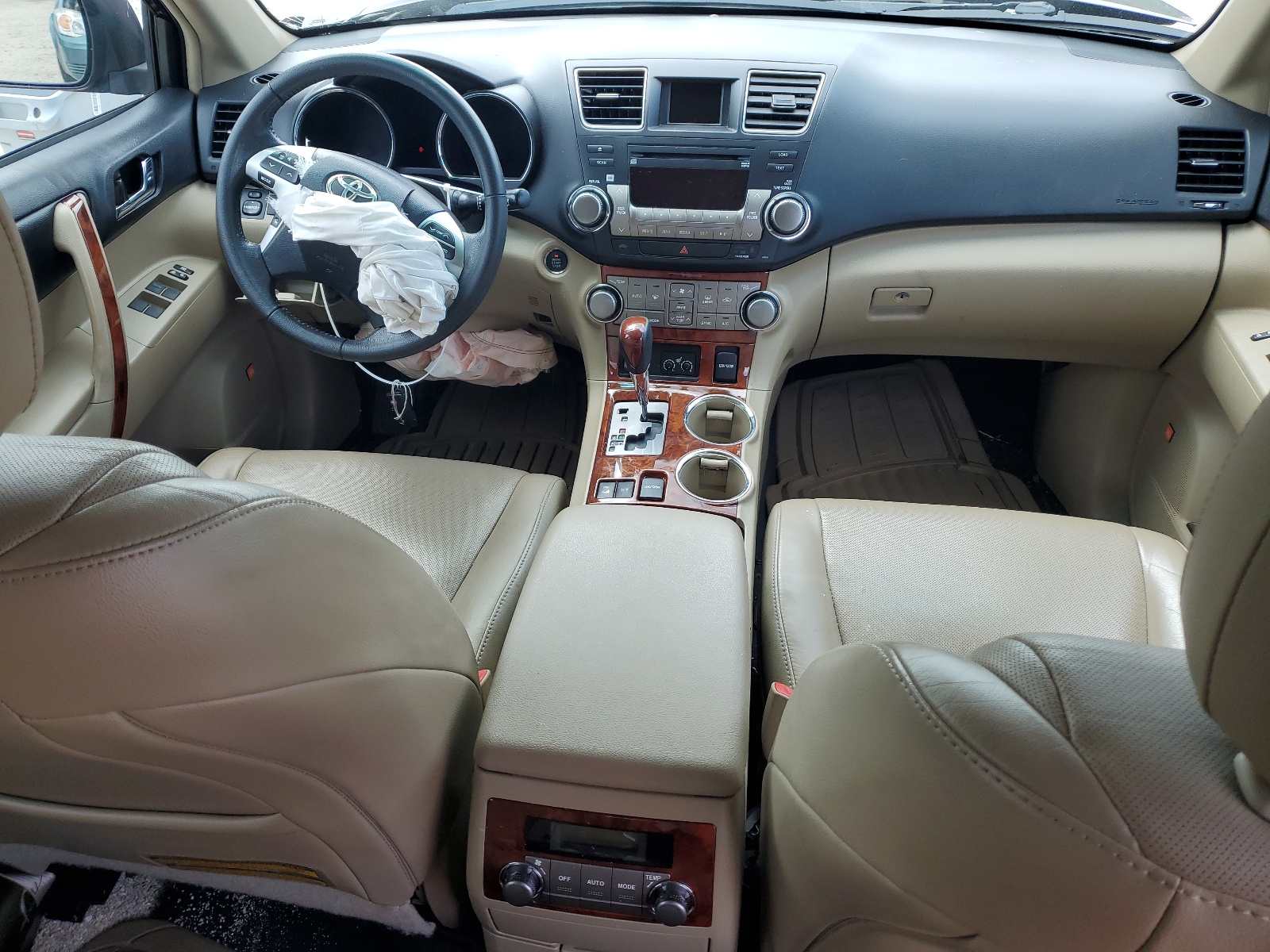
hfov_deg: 67.3
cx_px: 635
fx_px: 954
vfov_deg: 53.1
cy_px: 476
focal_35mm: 26
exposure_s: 1/303
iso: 50
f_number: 1.5
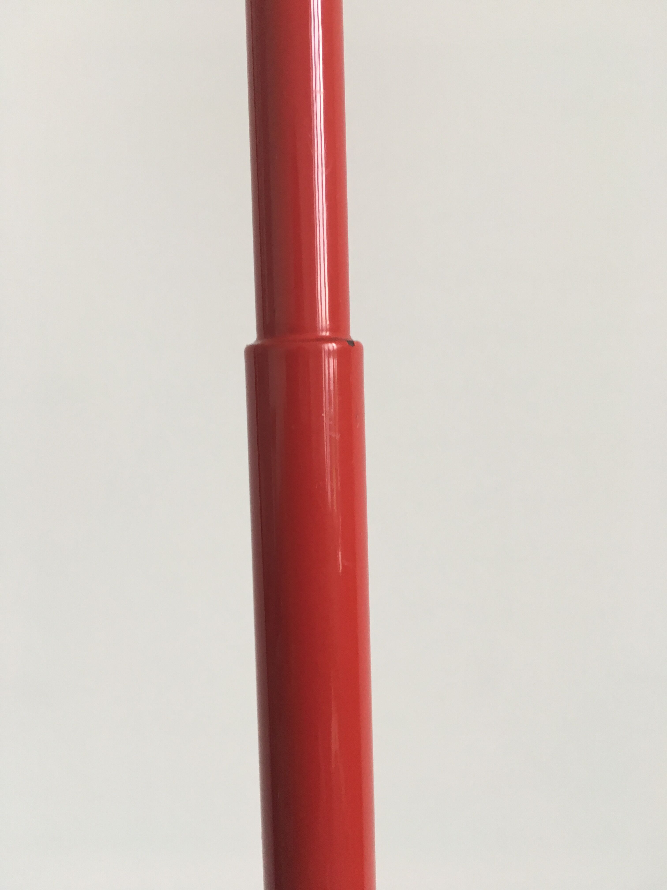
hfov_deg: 48.2
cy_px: 445
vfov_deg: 61.7
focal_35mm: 29
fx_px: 745
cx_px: 334
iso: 25
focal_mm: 4.15
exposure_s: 1/33
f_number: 2.2
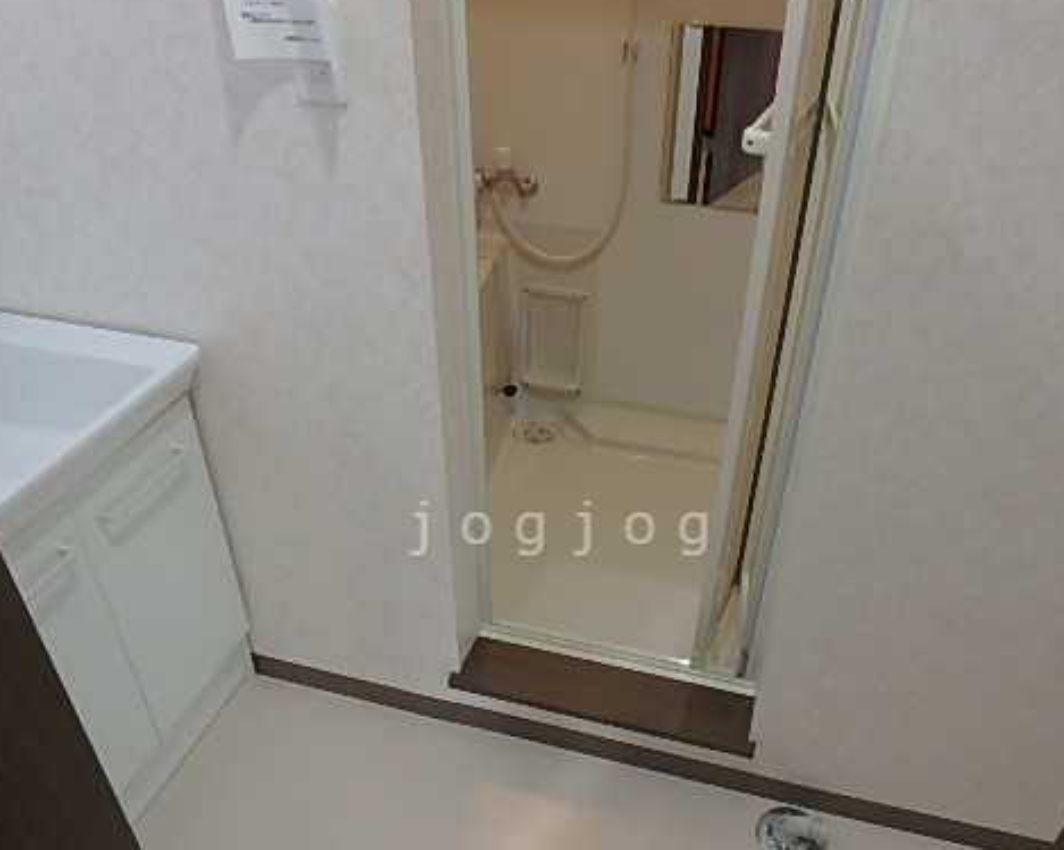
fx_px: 882
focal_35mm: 28
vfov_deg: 51.0
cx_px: 565
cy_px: 528
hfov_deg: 62.2
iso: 250
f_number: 3.5
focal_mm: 3.7
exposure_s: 1/30
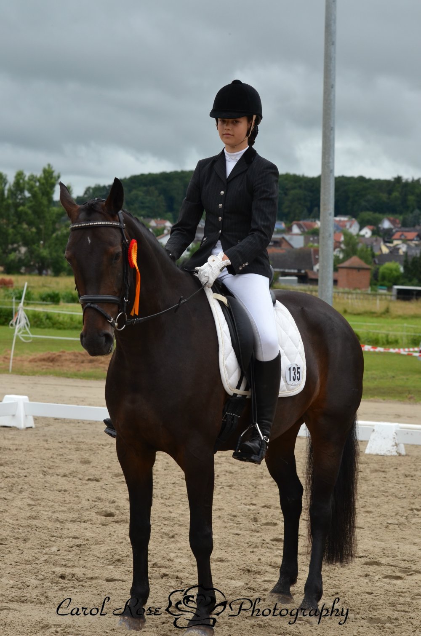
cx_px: 210
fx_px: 1850
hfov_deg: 13.0
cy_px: 318
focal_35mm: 105
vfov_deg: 19.5
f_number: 6.3
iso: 640
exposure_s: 1/1600
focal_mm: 70
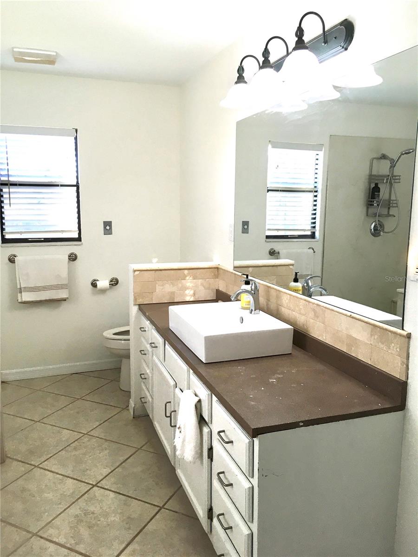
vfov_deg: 61.7
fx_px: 467
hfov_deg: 48.2
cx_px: 209
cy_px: 278
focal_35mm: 29
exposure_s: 1/30
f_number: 2.2
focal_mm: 4.15
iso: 25
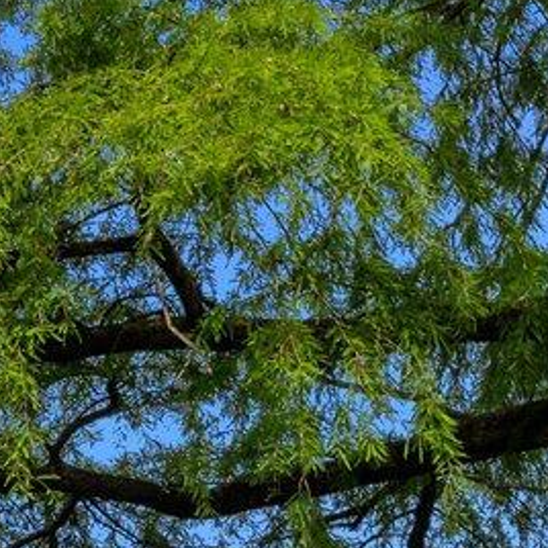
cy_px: 1059
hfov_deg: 8.8
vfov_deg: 8.8
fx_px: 3367
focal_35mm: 188
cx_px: -513
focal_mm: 29
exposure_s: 1/640
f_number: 8
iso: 250
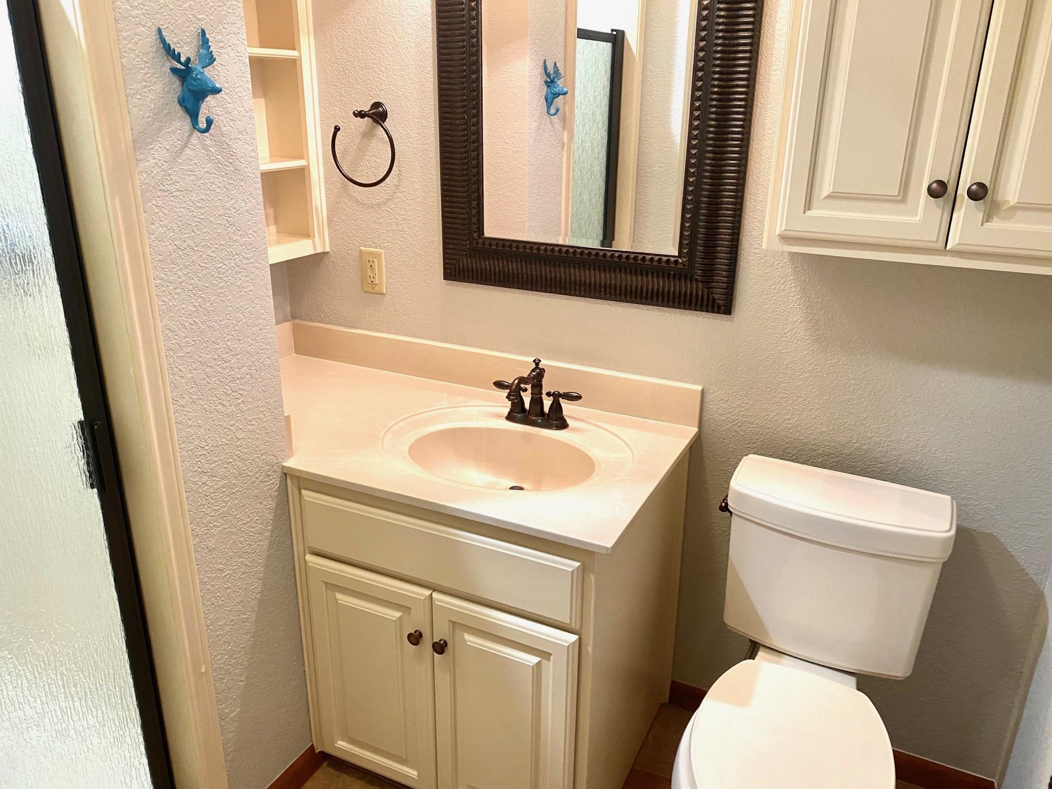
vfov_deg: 53.1
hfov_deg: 67.3
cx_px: 526
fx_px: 790
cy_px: 394
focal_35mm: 26
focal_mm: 4.25
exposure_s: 1/60
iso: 125
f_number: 1.8
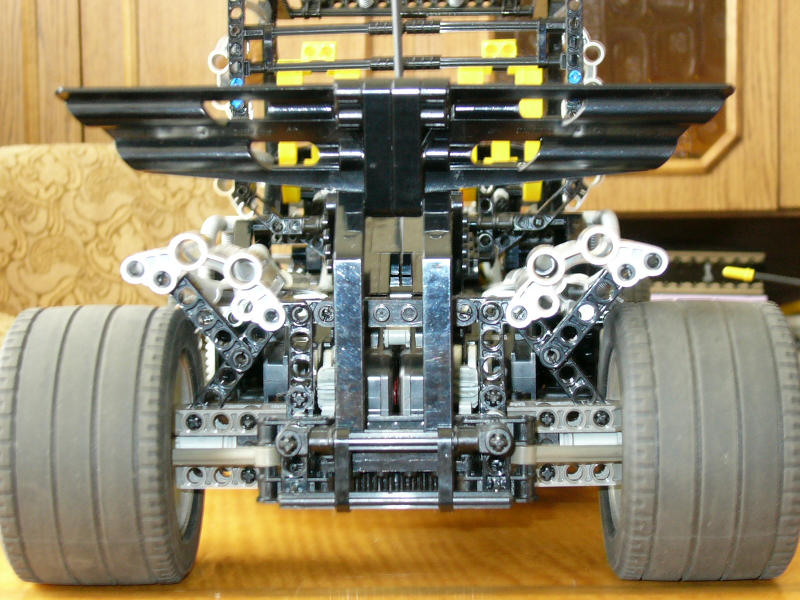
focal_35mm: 70
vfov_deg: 21.0
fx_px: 1618
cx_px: 400
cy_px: 300
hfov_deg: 27.8
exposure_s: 1/1.6
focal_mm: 11.6
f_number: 4
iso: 200
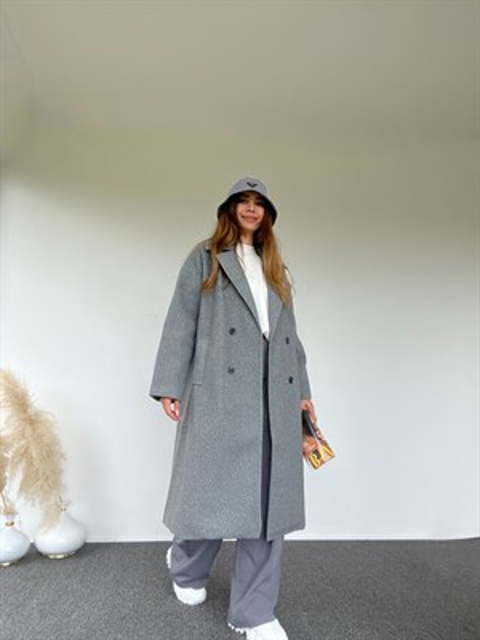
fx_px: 425
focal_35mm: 23
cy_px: 320
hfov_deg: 58.9
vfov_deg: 73.9
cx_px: 240
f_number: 2.2
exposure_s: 1/121
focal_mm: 2.71
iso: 64
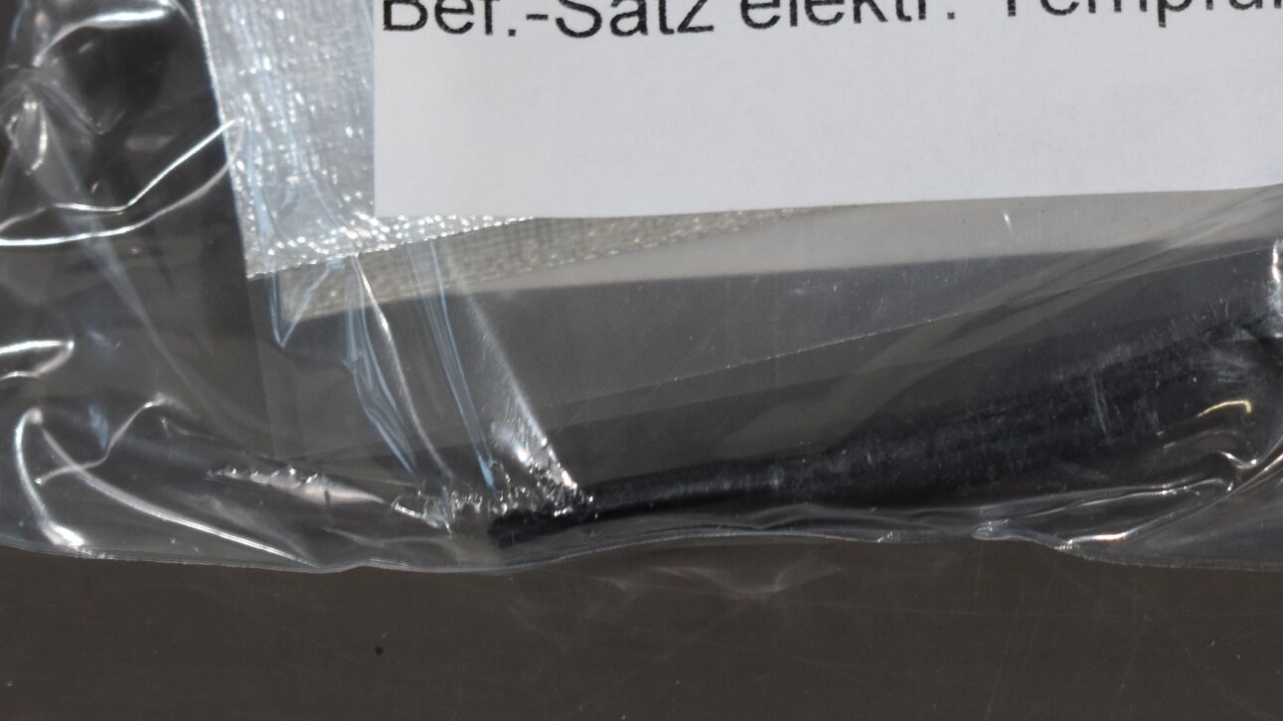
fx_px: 5511
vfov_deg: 7.5
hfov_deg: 13.2
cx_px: 1081
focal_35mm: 162
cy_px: 63
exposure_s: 1/60
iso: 400
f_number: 8
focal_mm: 52
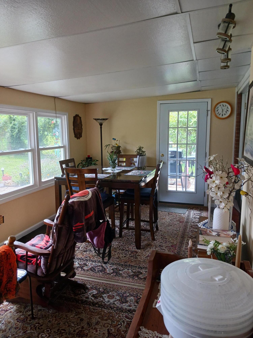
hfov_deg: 51.4
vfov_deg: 65.3
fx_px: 263
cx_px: 126
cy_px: 169
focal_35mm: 27
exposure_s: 1/60
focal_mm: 4
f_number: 1.8
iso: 200
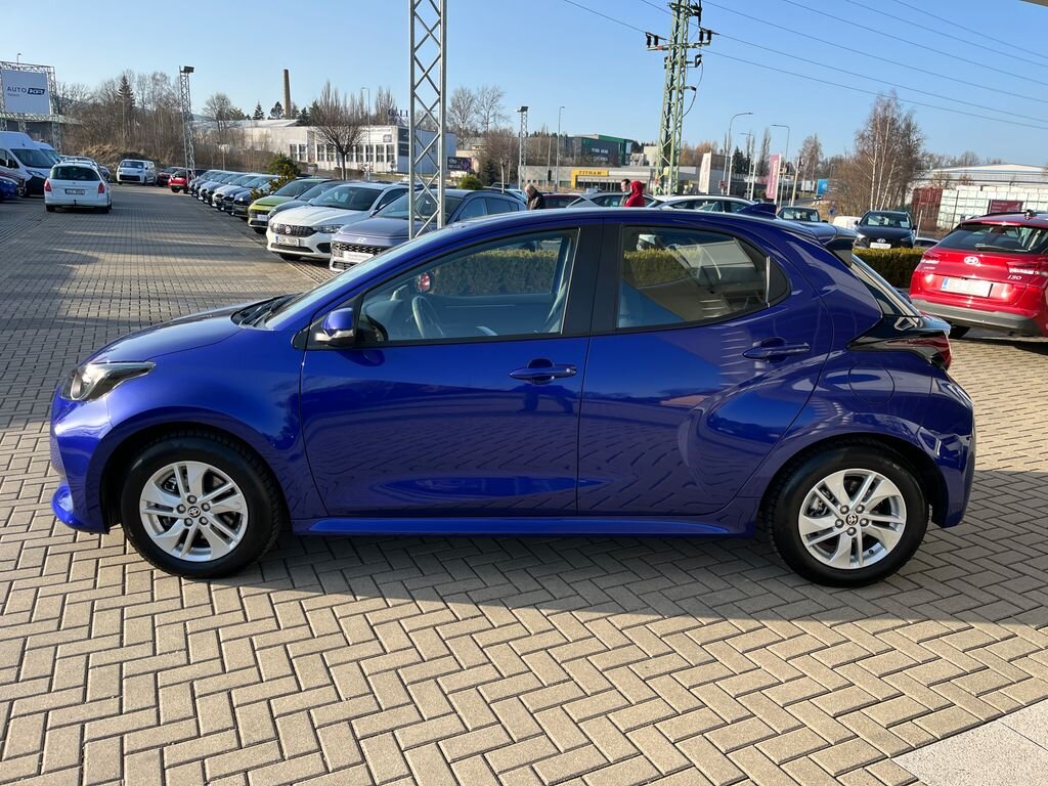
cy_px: 393
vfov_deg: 53.1
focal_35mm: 26
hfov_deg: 67.3
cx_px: 524
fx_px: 787
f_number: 1.6
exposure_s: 1/858
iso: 50
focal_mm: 5.1
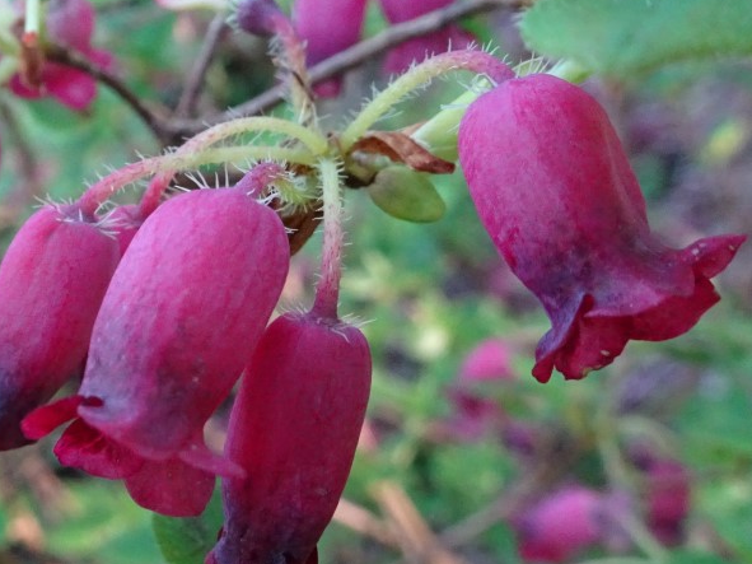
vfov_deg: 28.0
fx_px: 1129
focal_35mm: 52
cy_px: 327
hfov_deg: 35.2
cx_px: 111
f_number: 3.5
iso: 640
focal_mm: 4.1
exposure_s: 1/80
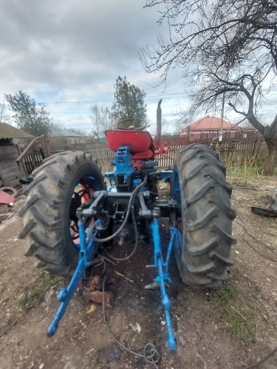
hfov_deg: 89.9
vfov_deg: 106.2
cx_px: 138
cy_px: 184
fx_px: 139
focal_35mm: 13
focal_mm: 1.74
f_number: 2.2
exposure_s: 1/270
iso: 50
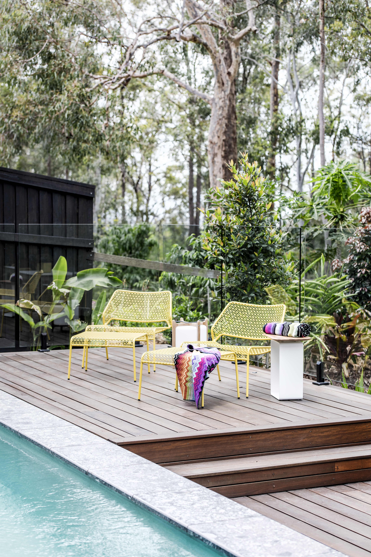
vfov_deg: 28.8
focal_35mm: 70
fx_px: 1081
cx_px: 186
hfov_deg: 19.5
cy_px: 278
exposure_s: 1/500
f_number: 4
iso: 200
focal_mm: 70
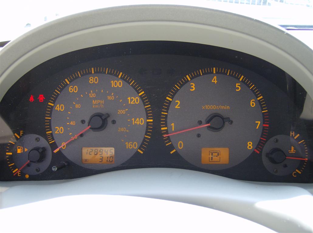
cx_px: 156
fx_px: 325
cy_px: 116
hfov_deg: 51.4
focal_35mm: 36
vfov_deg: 39.5
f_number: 2.8
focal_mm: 6
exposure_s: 1/64
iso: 102
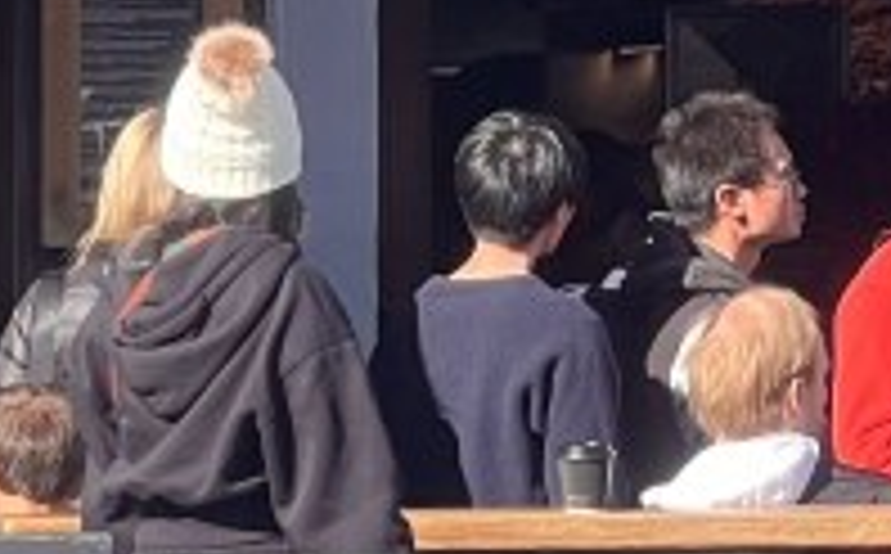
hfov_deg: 5.0
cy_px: -261
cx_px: 634
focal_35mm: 423
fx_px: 10254
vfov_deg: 3.1
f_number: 2.8
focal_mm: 9
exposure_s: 1/177
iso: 32
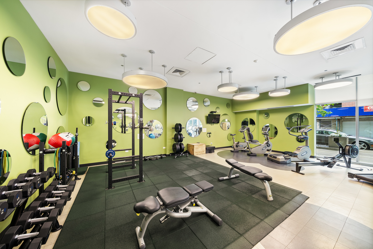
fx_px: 124
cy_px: 124
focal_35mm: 12
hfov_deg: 112.6
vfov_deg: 90.0
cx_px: 186
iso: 500
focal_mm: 12
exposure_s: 2.5
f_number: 8
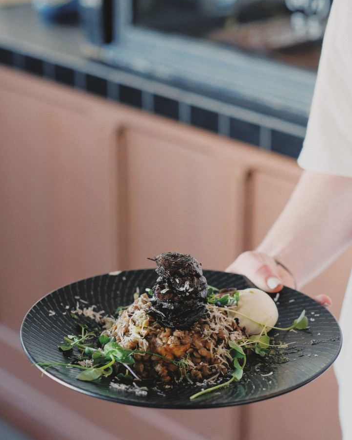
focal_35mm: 101
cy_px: 277
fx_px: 1315
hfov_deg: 15.2
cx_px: 180
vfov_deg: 19.0
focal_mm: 56
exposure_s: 1/140
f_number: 2.8
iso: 800
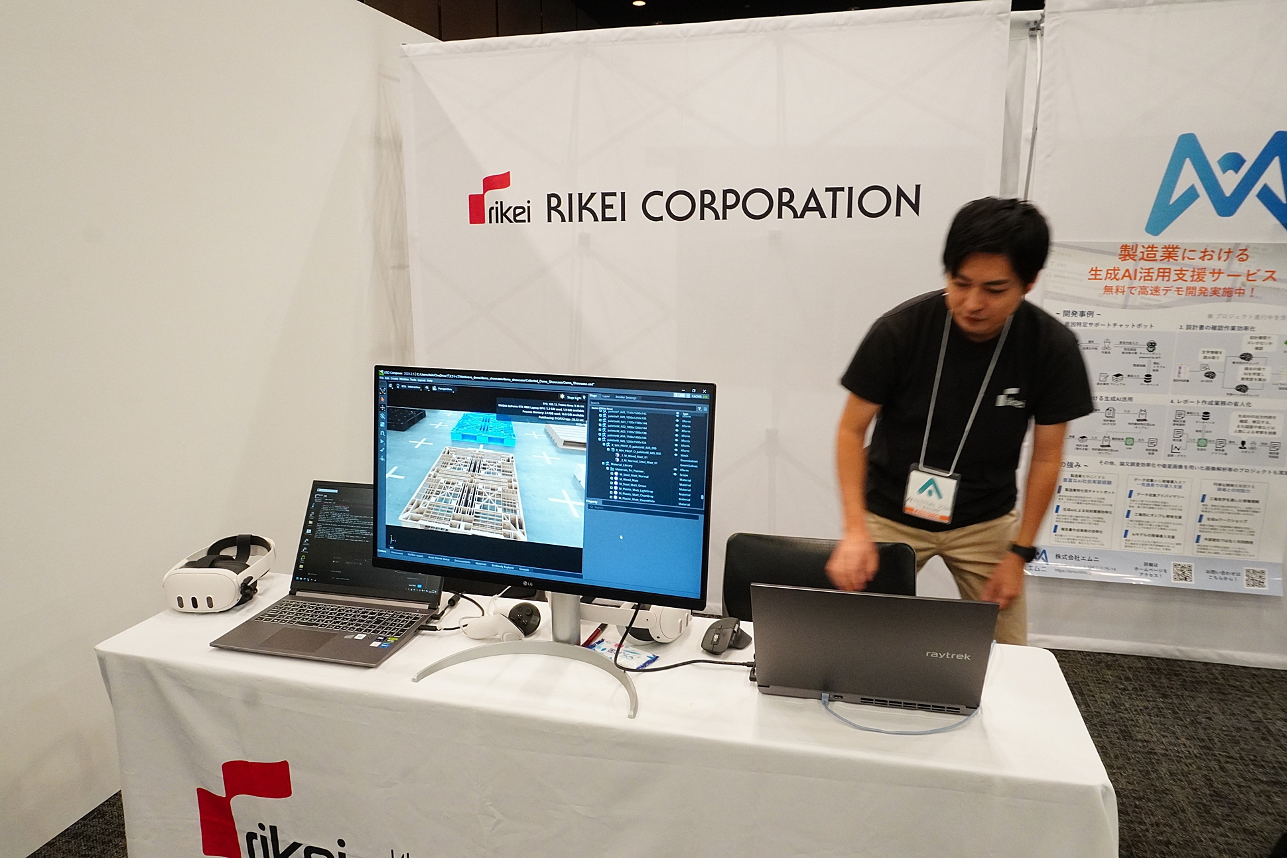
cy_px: 429
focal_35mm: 24
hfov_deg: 73.7
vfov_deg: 53.1
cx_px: 644
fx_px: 858
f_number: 13
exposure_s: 1/30
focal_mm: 16
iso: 3200
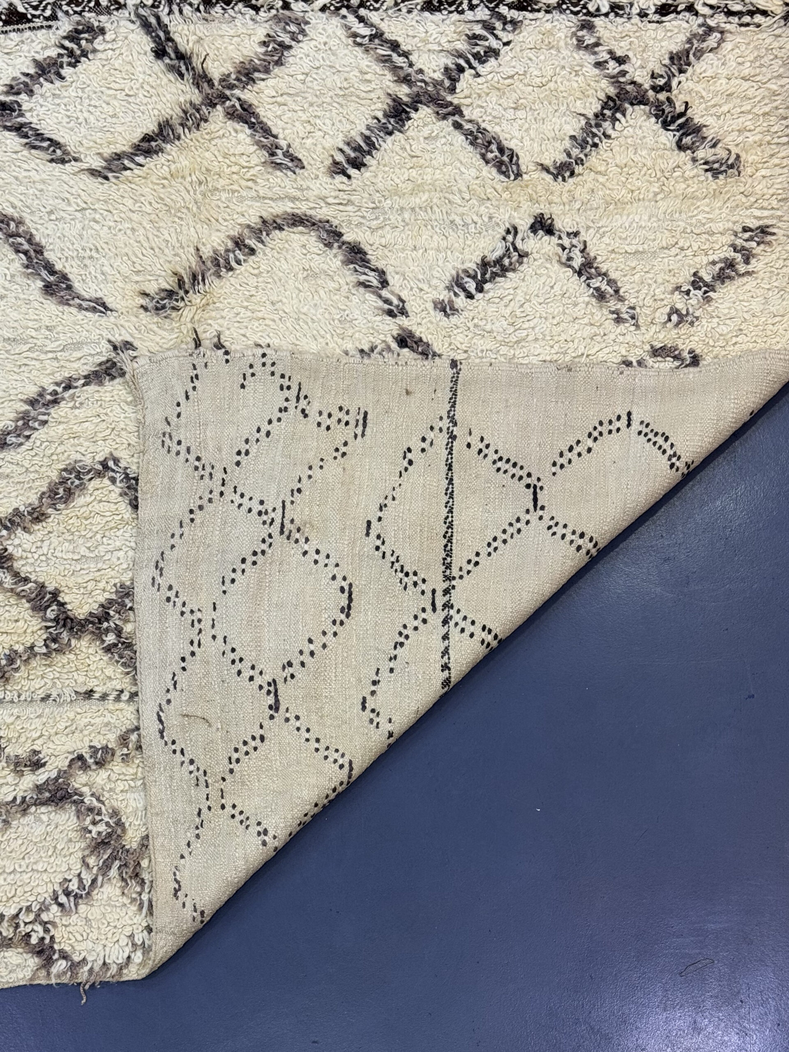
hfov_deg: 30.3
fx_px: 1459
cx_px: 394
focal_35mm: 48
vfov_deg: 39.7
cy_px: 526
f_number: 1.78
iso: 50
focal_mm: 6.76
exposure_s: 1/50
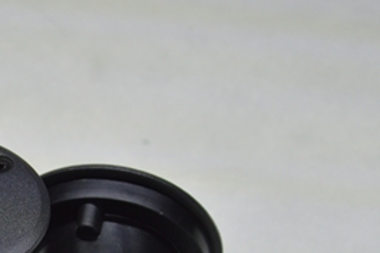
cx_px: 9
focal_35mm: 246
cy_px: 309
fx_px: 2593
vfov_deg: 5.5
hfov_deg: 8.3
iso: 400
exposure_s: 1/60
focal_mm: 58
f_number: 5
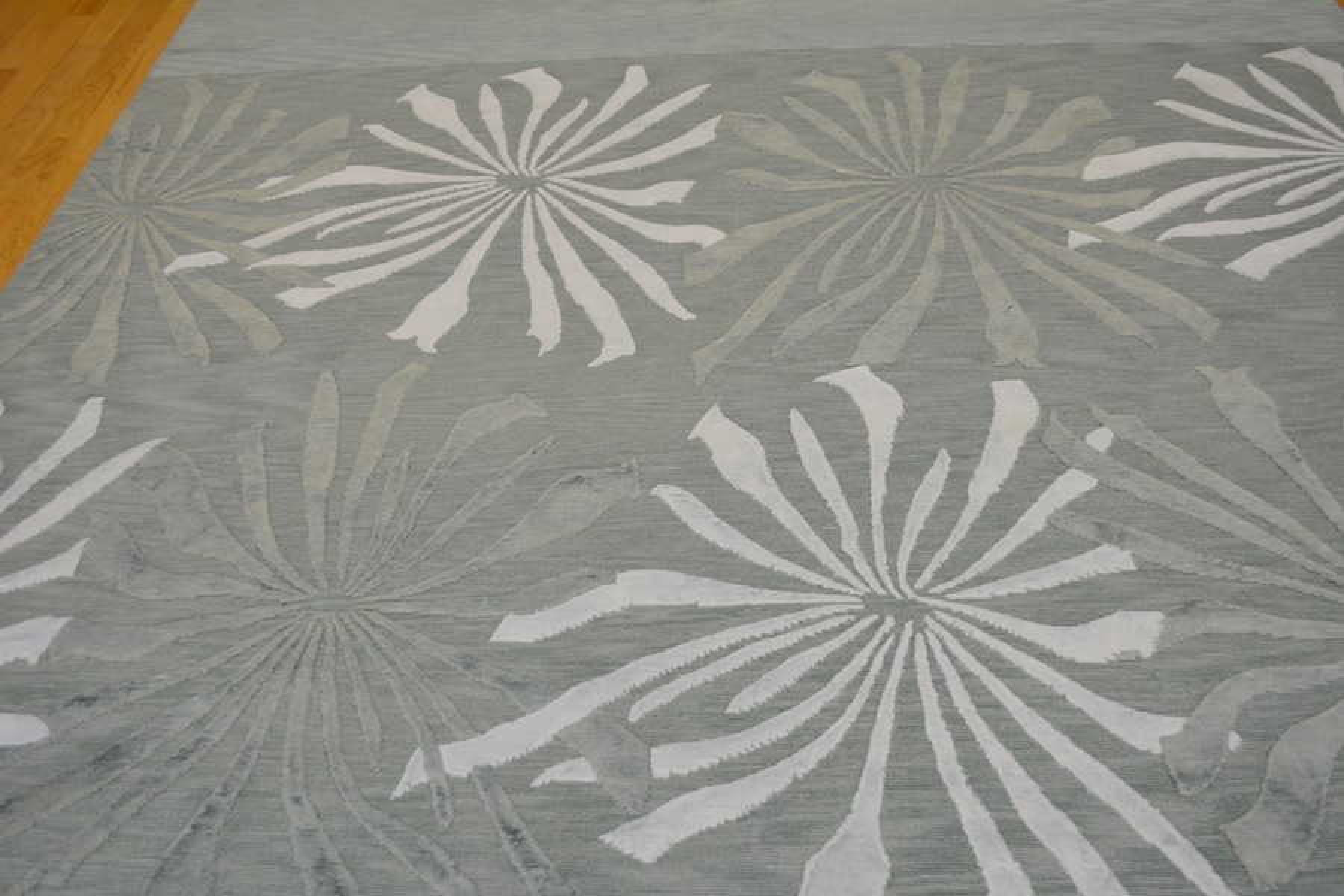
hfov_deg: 53.1
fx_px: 1344
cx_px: 672
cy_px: 448
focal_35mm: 36
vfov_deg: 36.9
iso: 400
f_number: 4.5
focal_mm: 24
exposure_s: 1/80
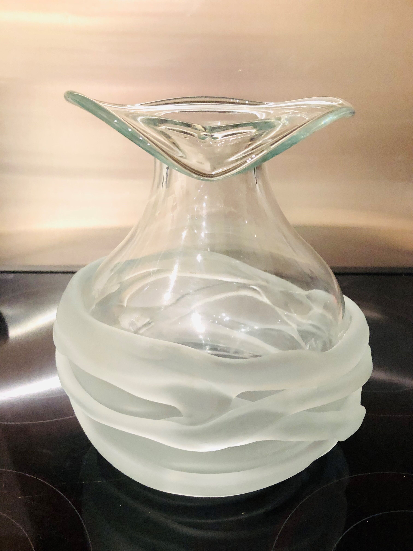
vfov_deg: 63.4
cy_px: 276
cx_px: 206
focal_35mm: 28
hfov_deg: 49.7
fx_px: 445
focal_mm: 3.99
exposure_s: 1/4
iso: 125
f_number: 1.8
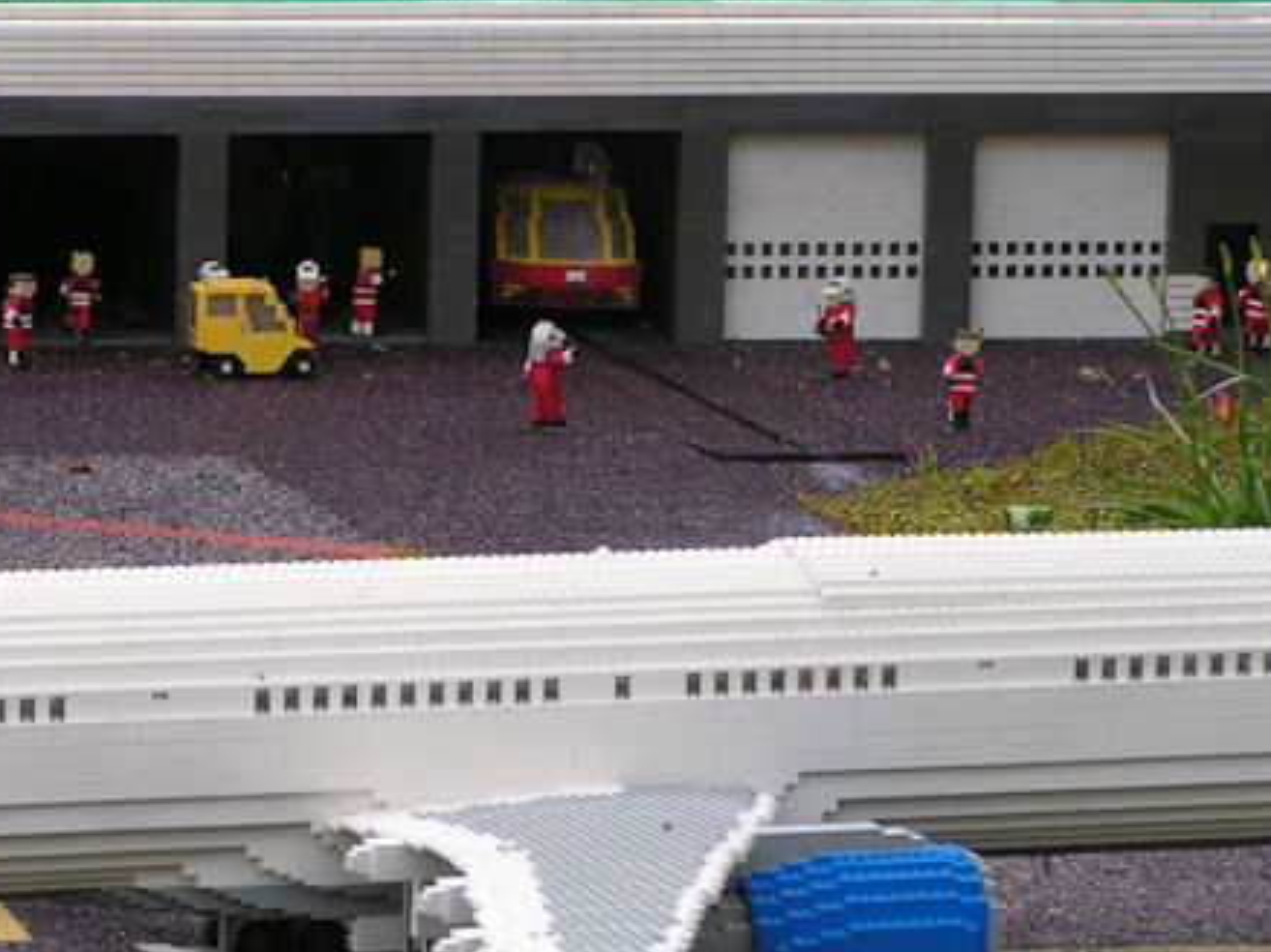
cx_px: 580
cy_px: 303
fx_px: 10165
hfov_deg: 7.2
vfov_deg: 5.4
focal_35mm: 277
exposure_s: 1/160
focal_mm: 29.6
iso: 50
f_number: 4
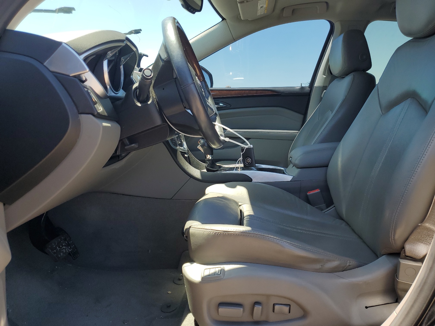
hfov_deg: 67.3
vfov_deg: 53.1
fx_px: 327
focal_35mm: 26
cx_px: 218
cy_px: 163
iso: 50
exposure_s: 1/500
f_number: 1.5
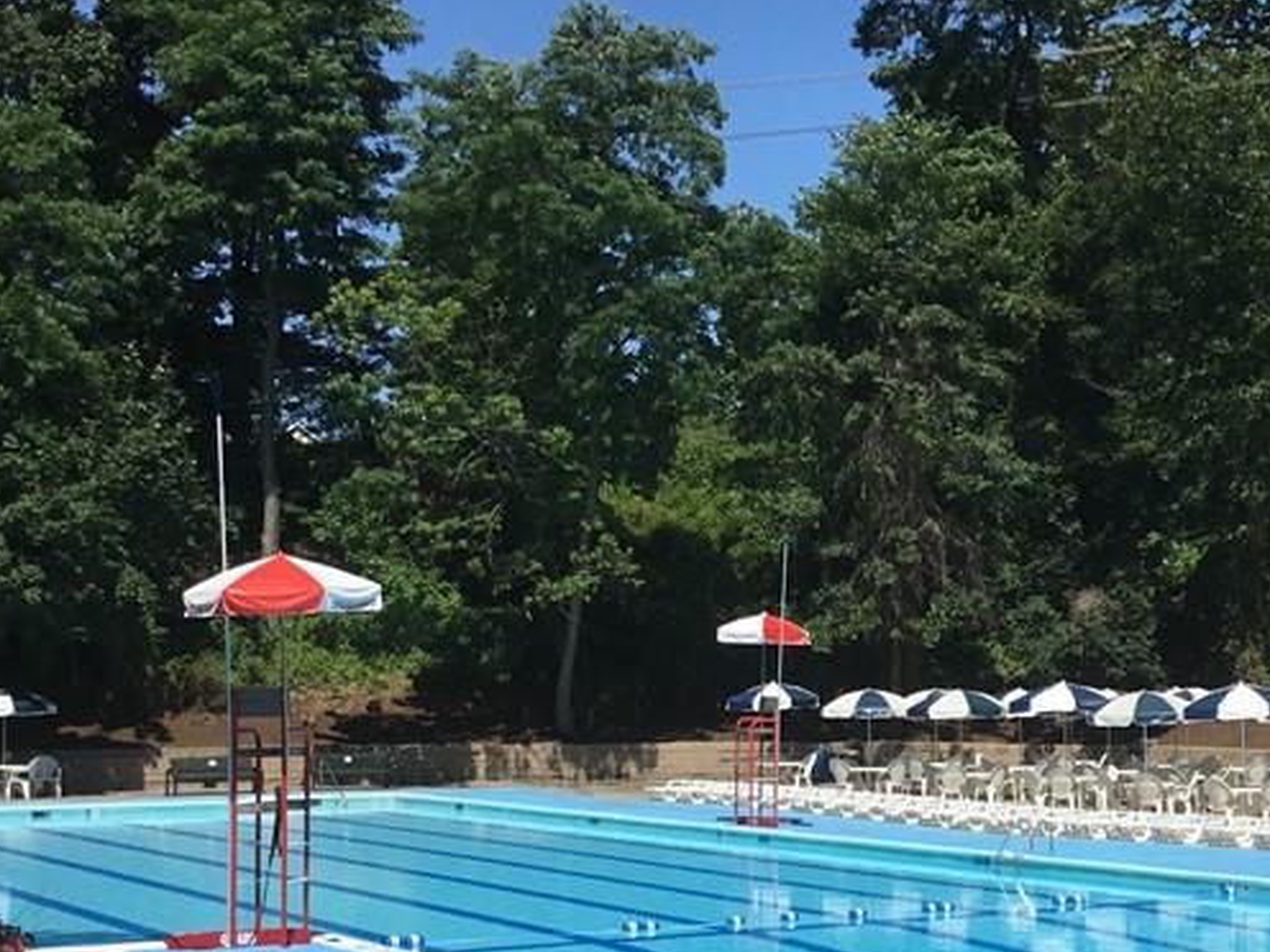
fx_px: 2348
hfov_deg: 30.1
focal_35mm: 64
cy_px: 604
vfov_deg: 22.9
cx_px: 840
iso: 25
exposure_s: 1/2331
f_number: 2.4
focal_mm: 3.3
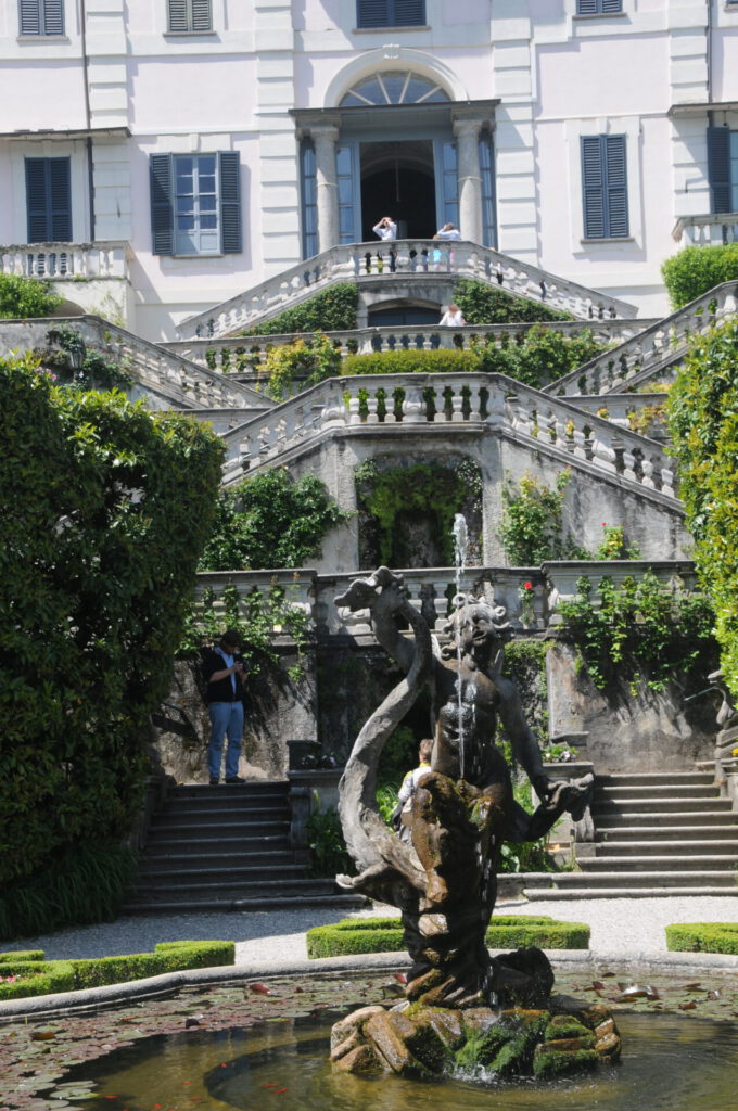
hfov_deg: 25.7
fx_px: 1619
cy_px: 556
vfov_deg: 37.9
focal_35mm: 52
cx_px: 369
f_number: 13
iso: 250
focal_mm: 35
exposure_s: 1/125
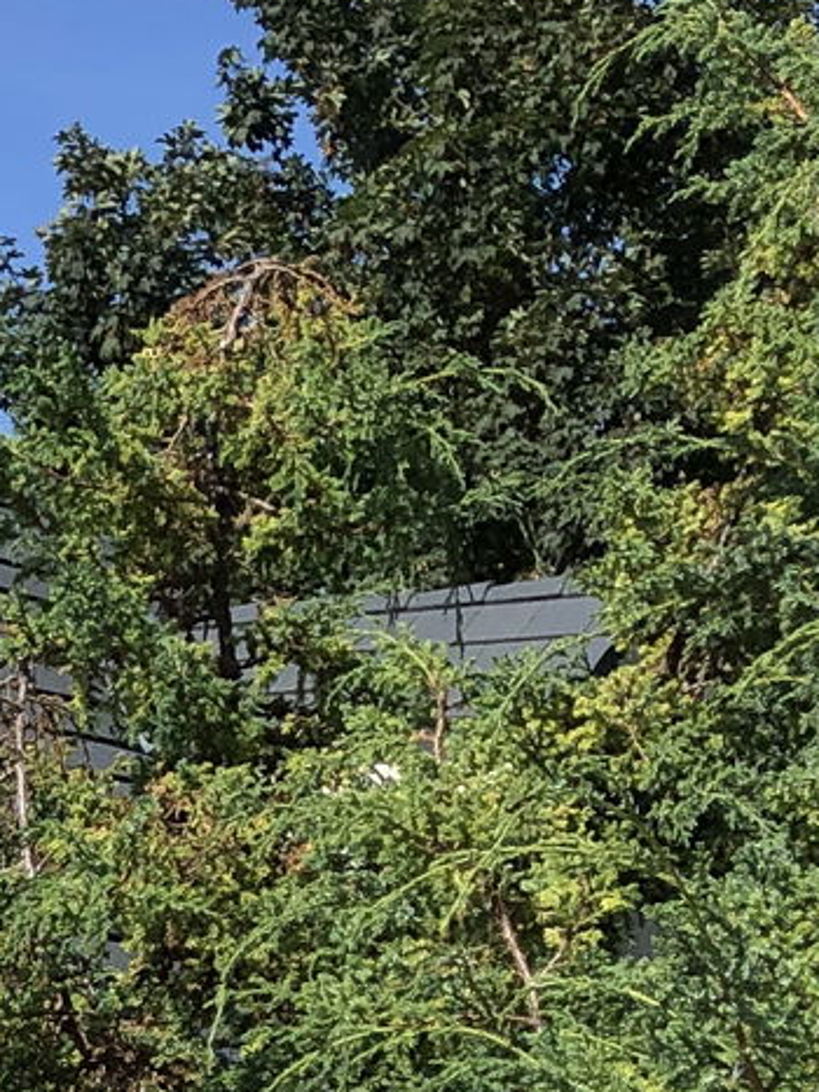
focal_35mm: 128
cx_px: -807
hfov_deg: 10.6
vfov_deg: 13.9
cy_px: 1916
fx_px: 4040
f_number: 1.8
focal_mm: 3.99
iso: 20
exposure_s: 1/4000
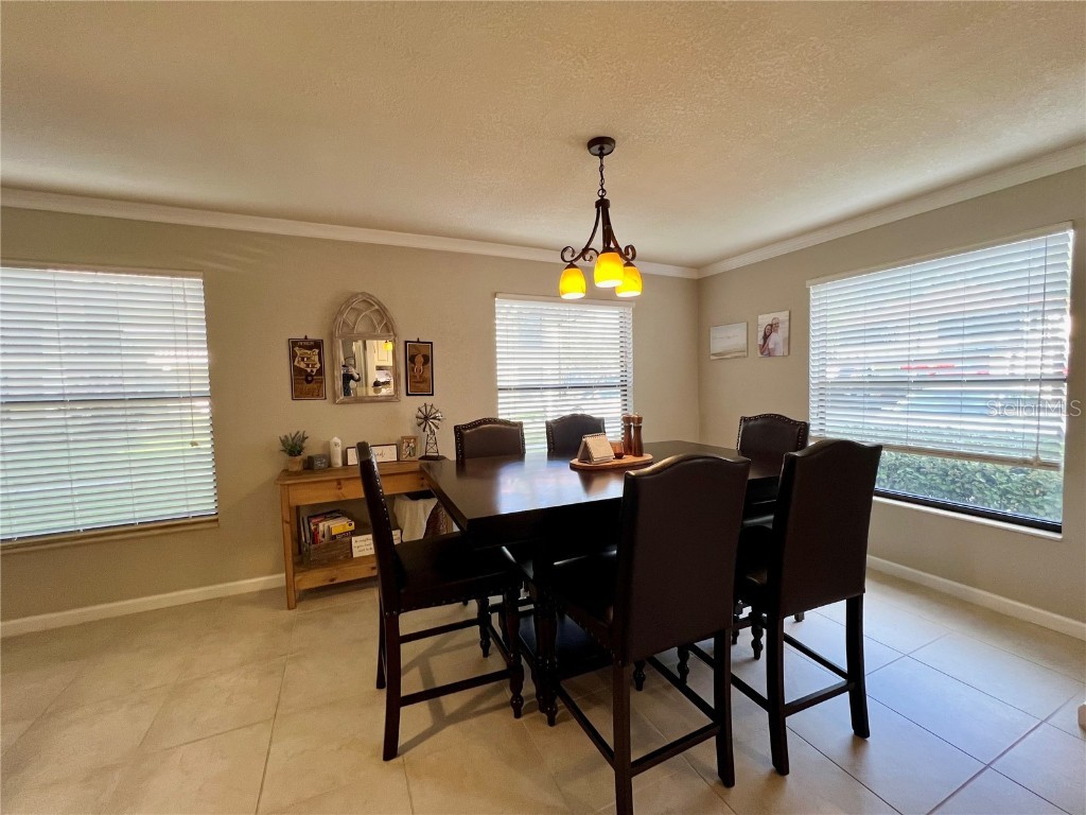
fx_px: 408
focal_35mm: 13
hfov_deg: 106.2
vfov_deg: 89.9
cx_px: 543
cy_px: 408
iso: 200
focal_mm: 1.57
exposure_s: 1/120
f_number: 1.8
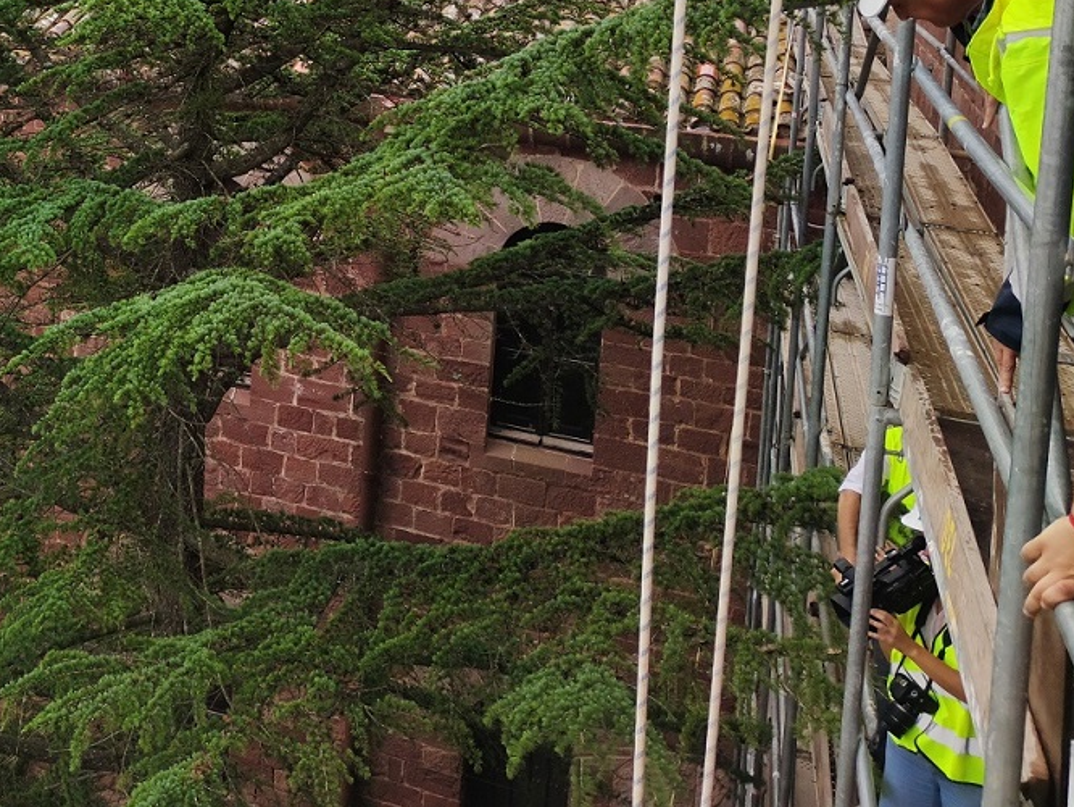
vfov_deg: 26.2
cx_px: 0
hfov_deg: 33.6
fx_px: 1614
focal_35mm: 52
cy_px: -47
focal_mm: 6.72
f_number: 1.69
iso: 100
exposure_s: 1/863
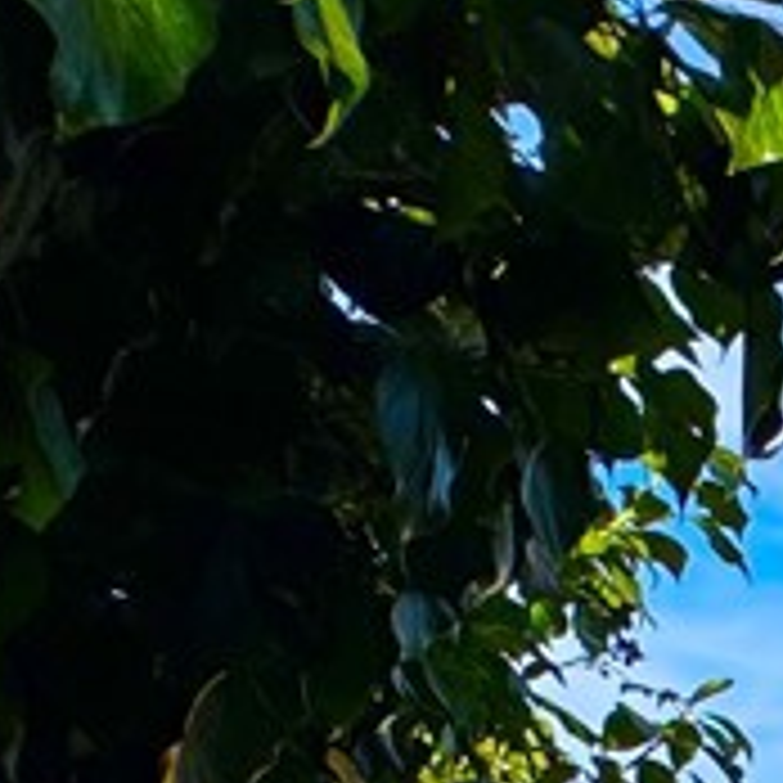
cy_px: 1256
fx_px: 1868
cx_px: 2236
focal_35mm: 73
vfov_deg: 19.7
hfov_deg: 12.2
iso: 50
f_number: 2.2
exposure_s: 1/1748
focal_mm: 2.22
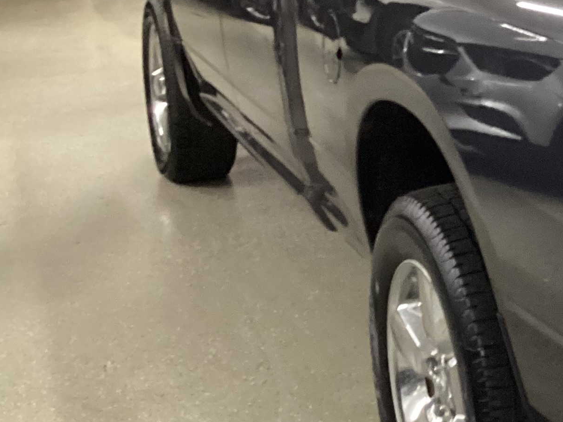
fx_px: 1366
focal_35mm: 84
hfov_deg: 21.1
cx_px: 731
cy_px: 76
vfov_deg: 17.4
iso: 400
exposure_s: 1/40
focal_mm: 3.3
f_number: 2.4
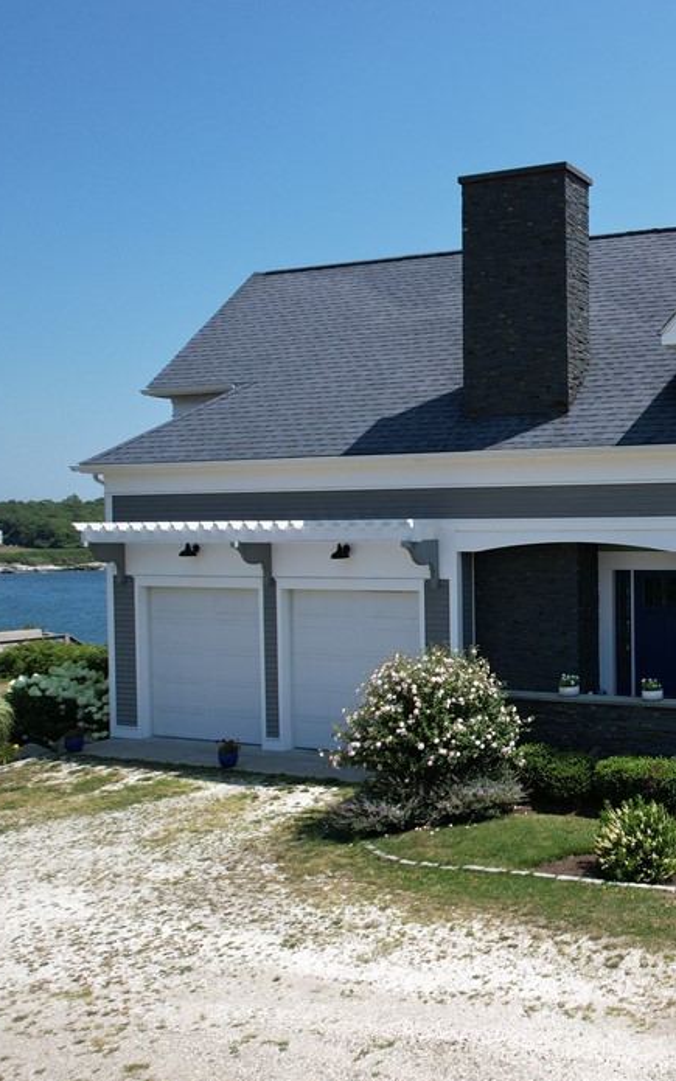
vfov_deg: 55.3
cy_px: 523
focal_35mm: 35
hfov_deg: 32.4
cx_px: 724
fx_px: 1032
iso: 100
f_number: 2.8
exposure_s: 1/2000
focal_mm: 8.38
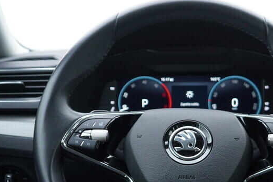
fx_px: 538
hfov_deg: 28.1
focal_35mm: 71
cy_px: 148
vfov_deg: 19.0
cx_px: 200
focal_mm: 24
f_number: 2.8
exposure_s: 1/40
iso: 200
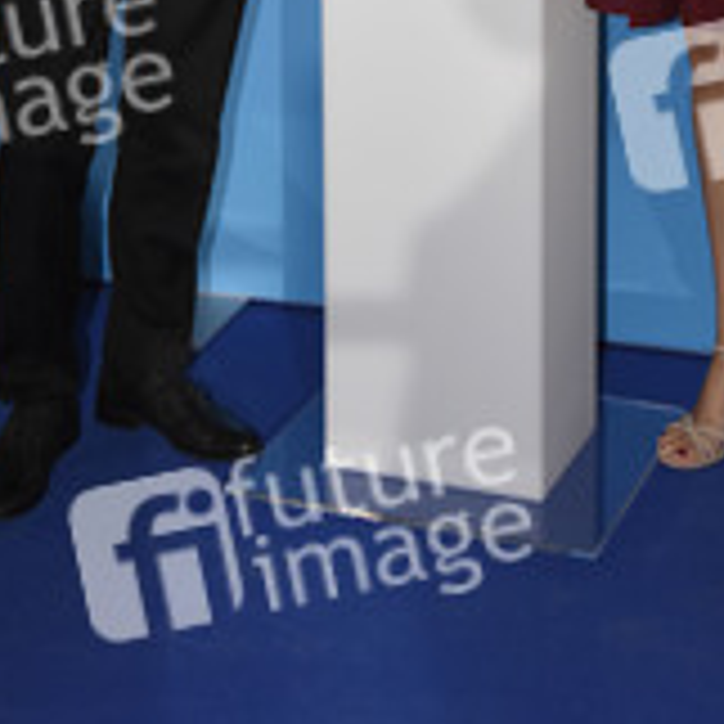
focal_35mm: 93
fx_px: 2201
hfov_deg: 18.7
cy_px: -139
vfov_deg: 17.8
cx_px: 432
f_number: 6.3
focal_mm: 44
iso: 2500
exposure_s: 1/80
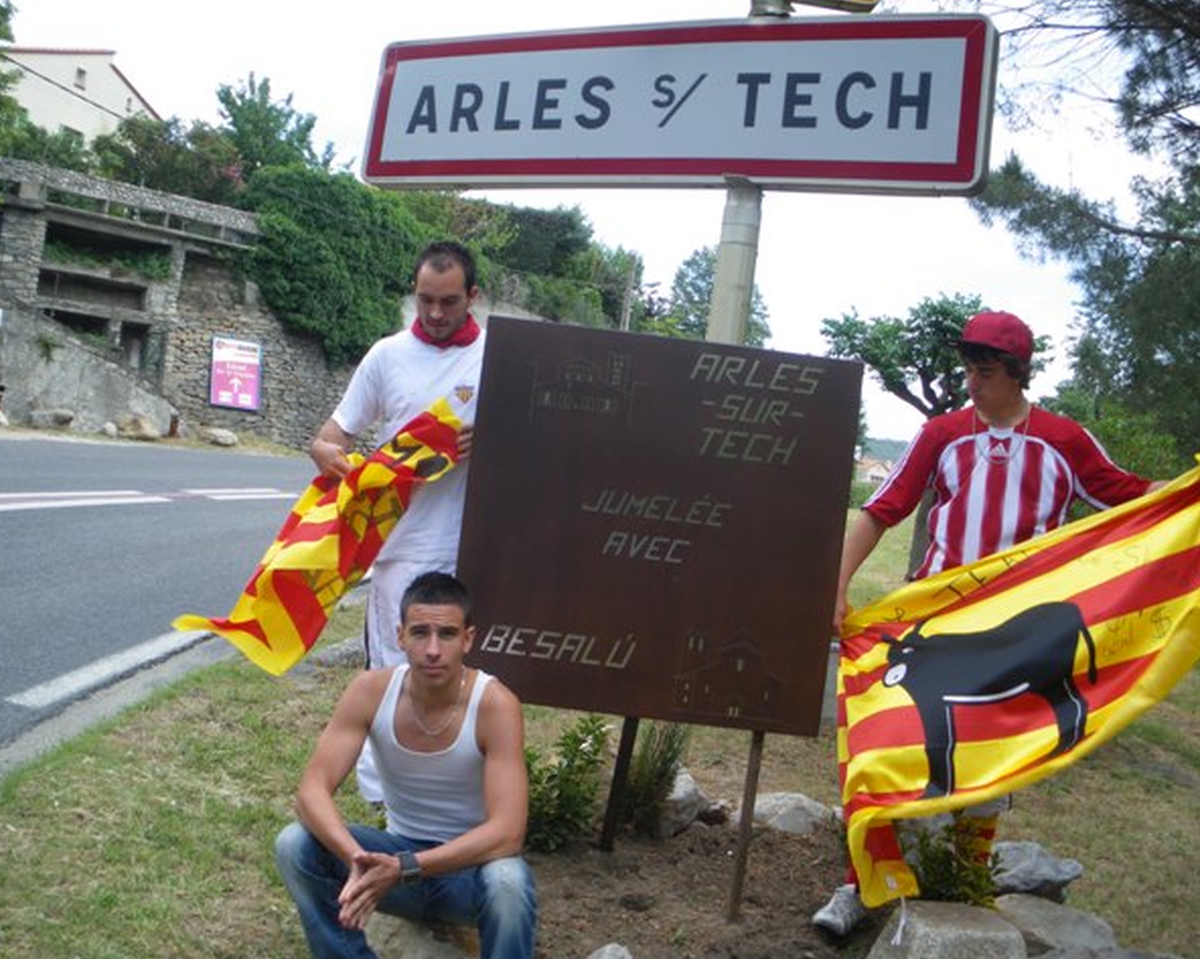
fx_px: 1349
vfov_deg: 39.1
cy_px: 476
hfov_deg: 48.0
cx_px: 592
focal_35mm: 38
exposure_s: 1/250
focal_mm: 6.3
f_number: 3.5
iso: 64
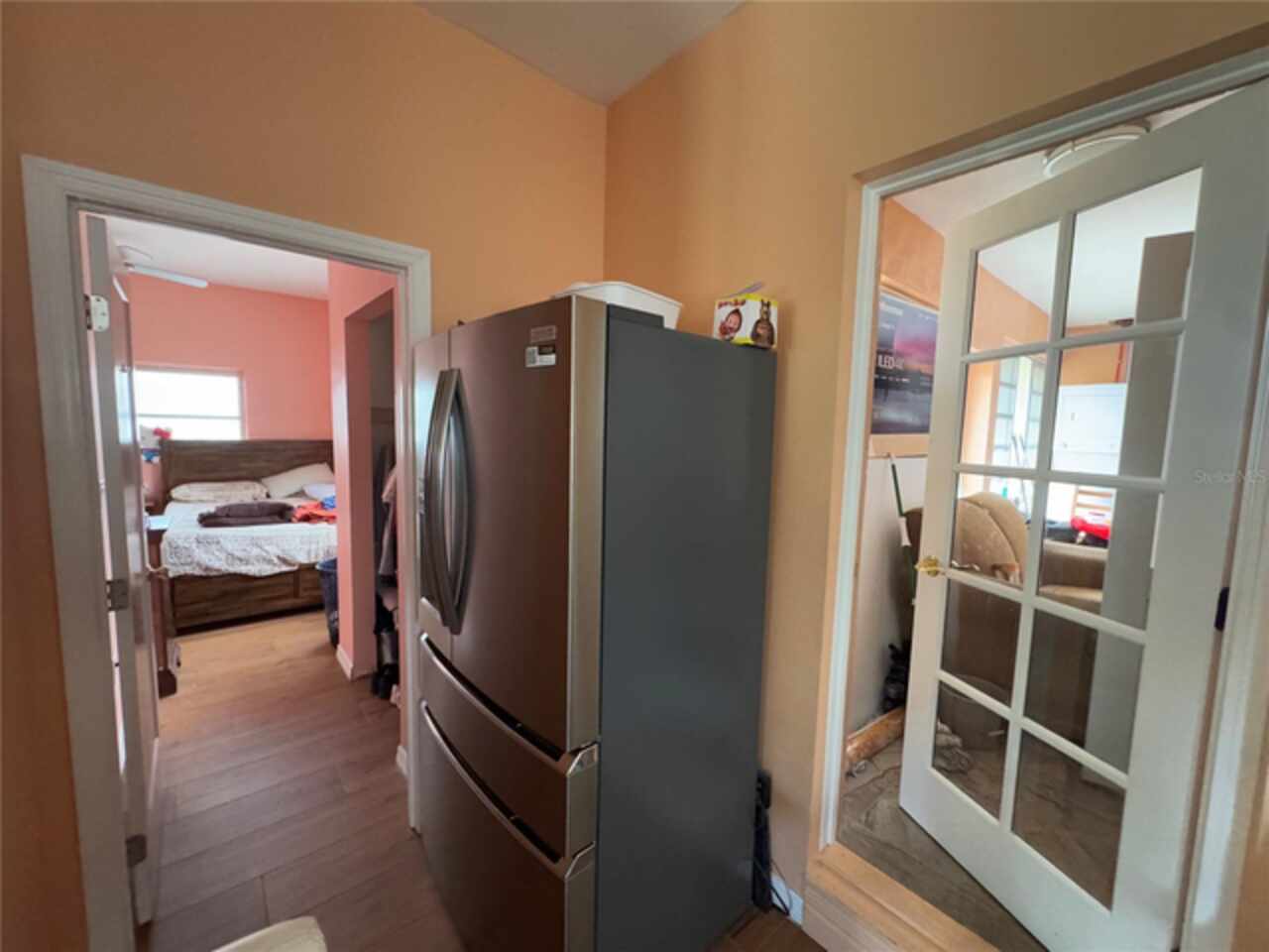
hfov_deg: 102.1
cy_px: 476
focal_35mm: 14
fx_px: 513
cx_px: 634
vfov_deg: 85.7
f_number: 2.2
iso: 1000
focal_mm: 2.22
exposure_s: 1/60
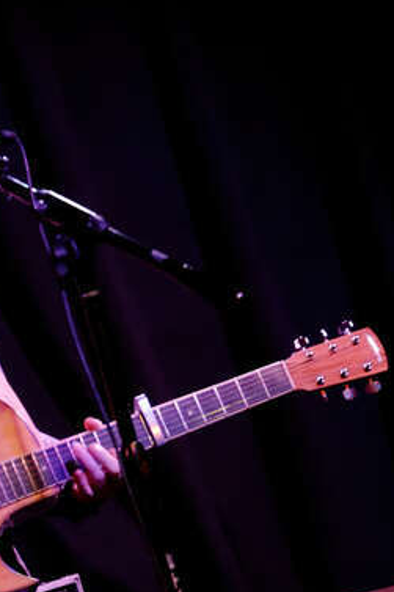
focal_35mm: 121
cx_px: 43
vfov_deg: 16.5
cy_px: 623
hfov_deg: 11.3
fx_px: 1988
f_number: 2.8
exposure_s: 1/125
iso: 4000
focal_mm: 38
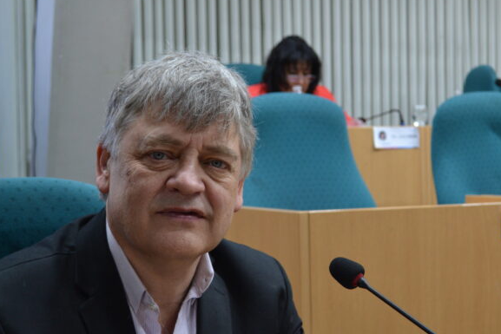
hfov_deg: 25.9
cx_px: 320
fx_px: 1086
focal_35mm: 78
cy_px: 176
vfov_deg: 17.5
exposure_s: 1/60
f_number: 5.3
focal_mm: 40
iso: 800
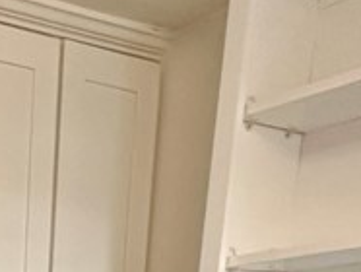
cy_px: 569
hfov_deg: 20.1
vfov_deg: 15.0
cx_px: -241
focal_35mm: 77
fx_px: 804
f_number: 2.2
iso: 250
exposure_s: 1/60
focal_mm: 2.22
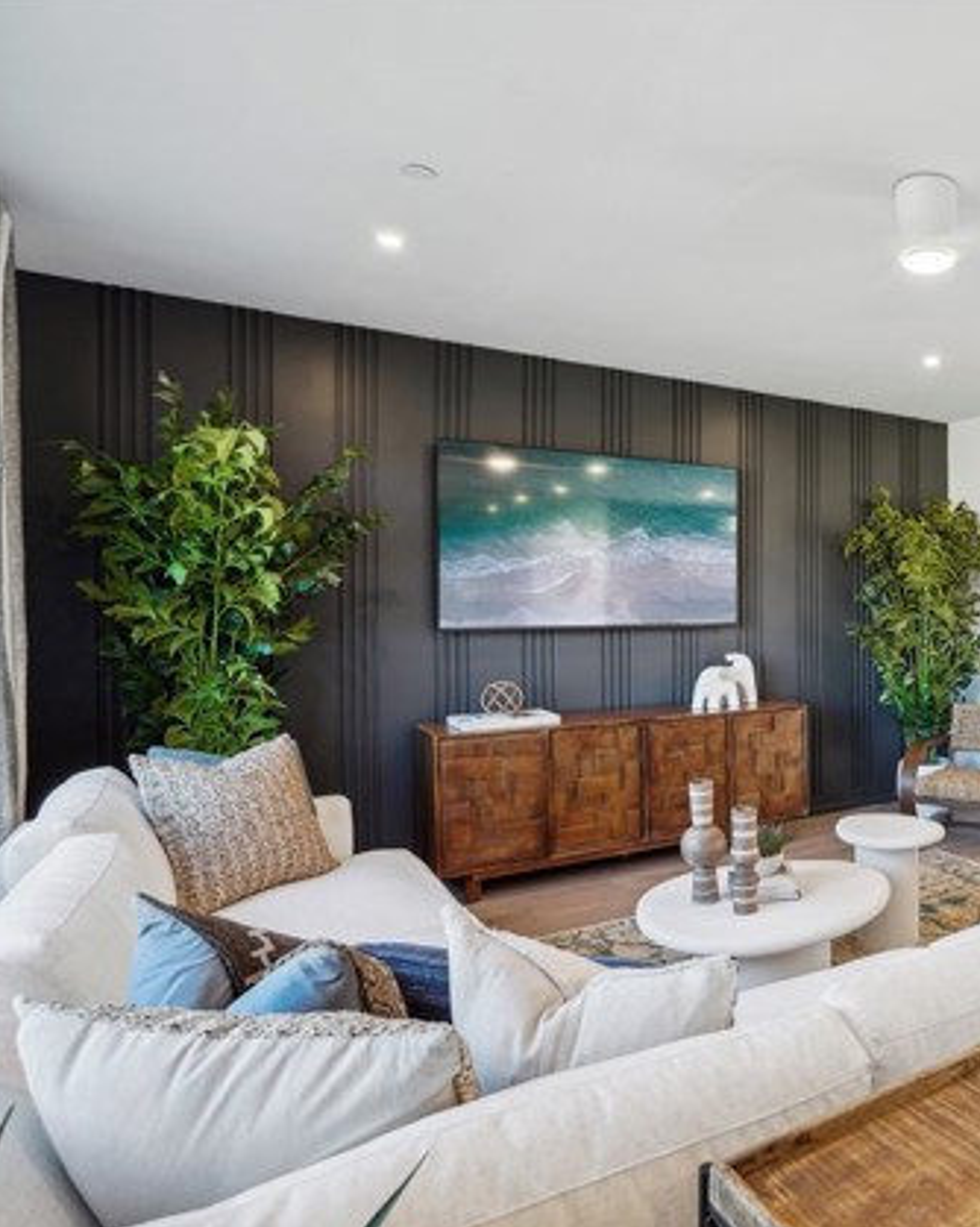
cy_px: 614
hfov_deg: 53.0
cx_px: 889
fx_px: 834
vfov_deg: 72.6
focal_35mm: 23
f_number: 7.1
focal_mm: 16
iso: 400
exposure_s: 1/25
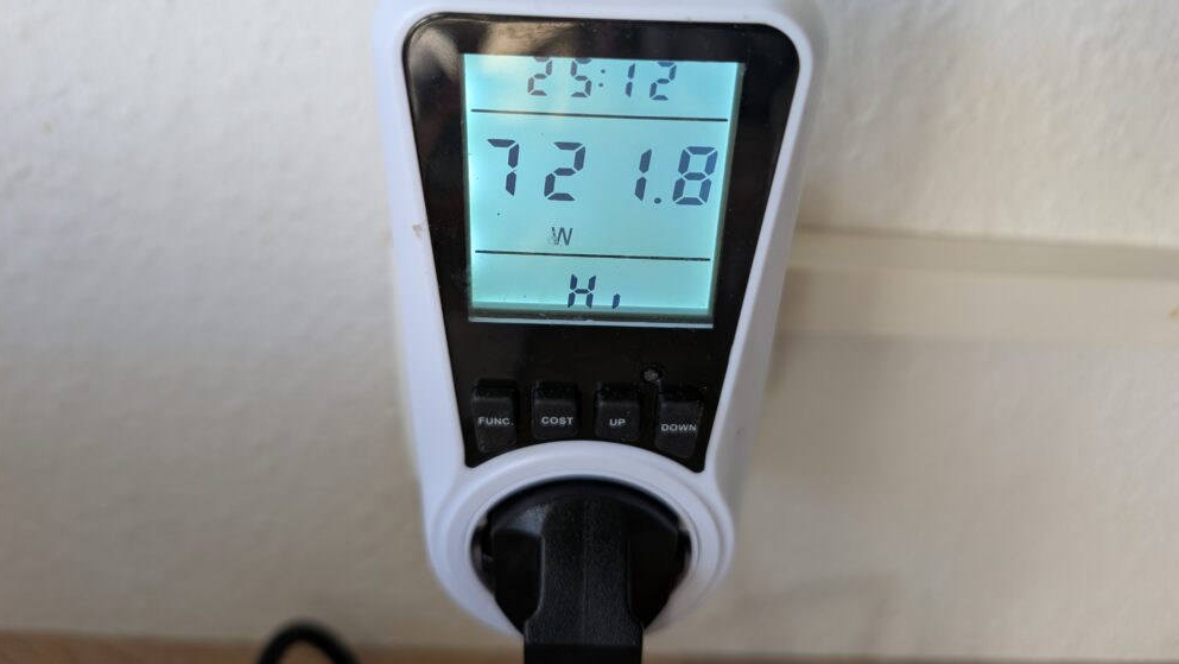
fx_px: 844
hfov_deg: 69.8
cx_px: 602
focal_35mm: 27
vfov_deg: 42.4
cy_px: 230
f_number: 1.68
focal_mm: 6.9
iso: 42
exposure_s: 1/51
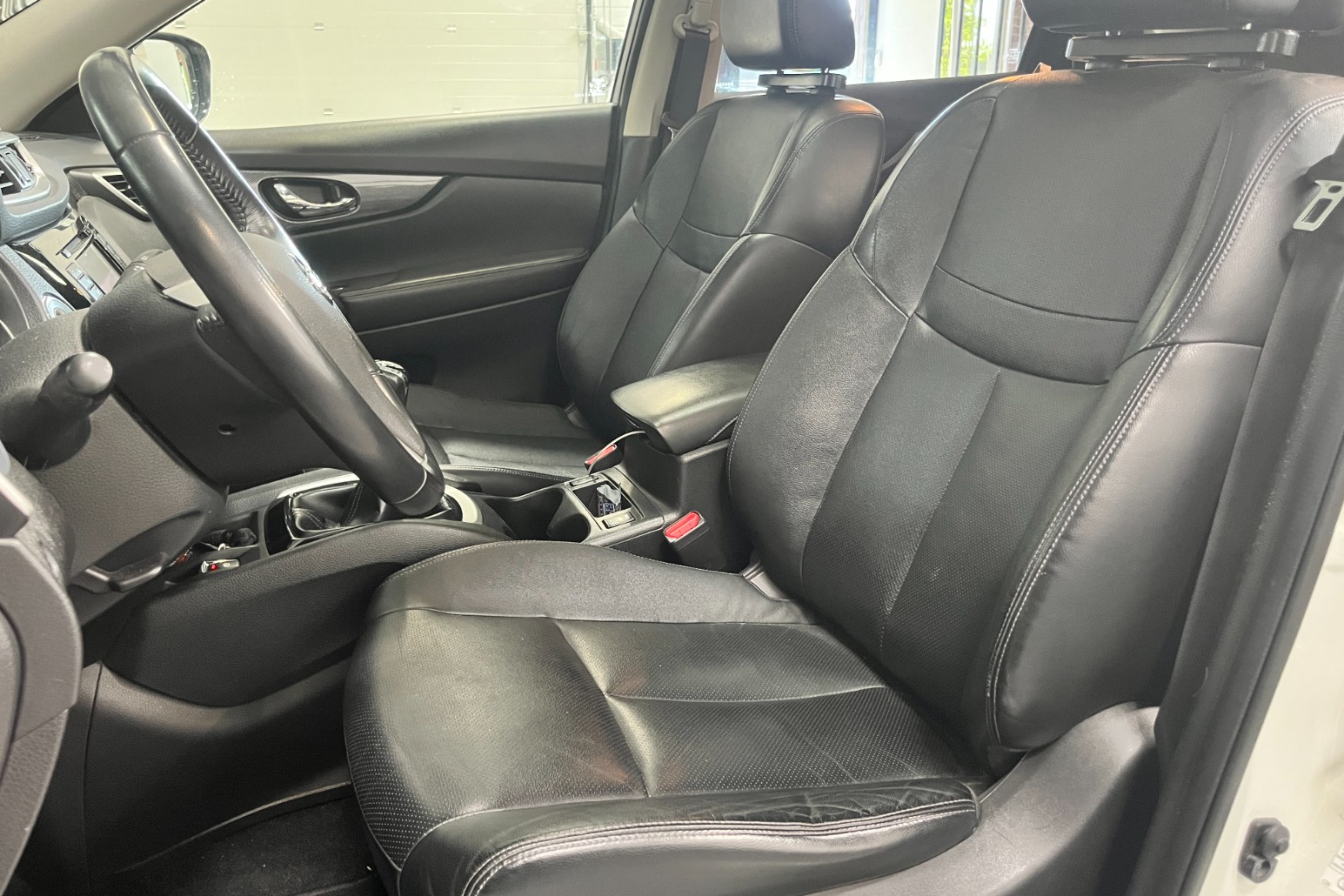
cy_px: 429
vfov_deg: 46.4
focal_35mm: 28
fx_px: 1045
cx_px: 664
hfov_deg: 65.5
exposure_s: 1/33
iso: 400
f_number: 1.6
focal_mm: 5.1
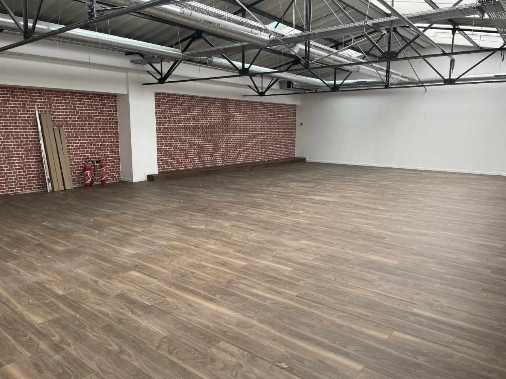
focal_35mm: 26
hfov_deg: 67.3
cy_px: 190
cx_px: 253
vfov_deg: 53.1
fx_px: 380
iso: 50
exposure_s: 1/121
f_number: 1.6
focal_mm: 4.2
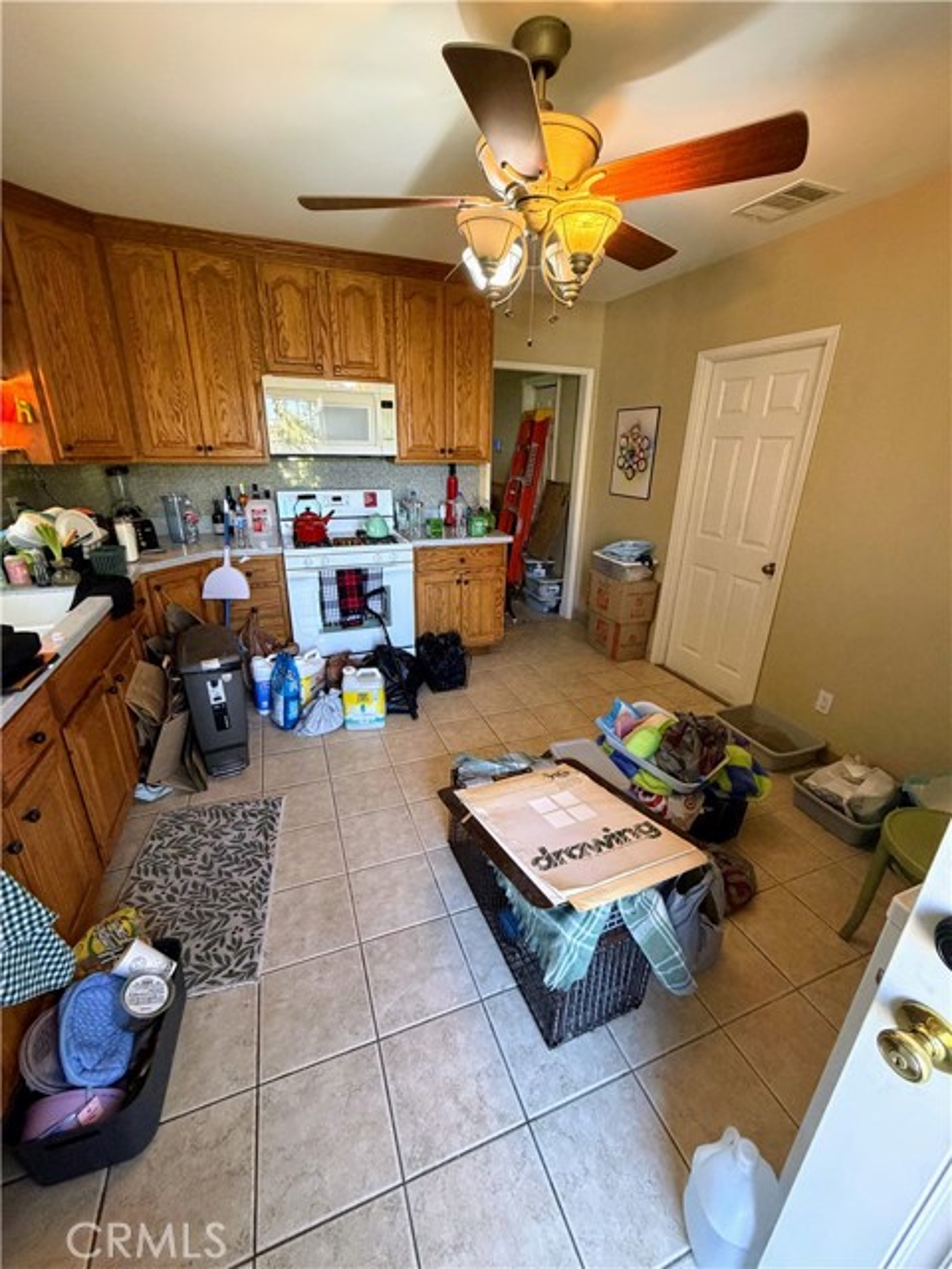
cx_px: 476
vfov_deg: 102.1
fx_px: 513
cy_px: 634
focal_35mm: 14
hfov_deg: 85.7
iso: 400
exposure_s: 1/60
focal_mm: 2.22
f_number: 2.2
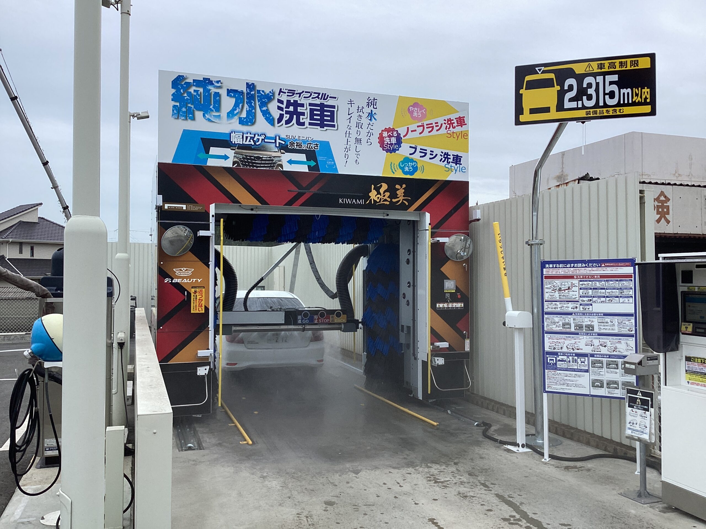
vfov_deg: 45.4
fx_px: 632
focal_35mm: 31
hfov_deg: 58.4
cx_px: 353
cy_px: 264
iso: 25
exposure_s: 1/529
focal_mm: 3.3
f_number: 2.4
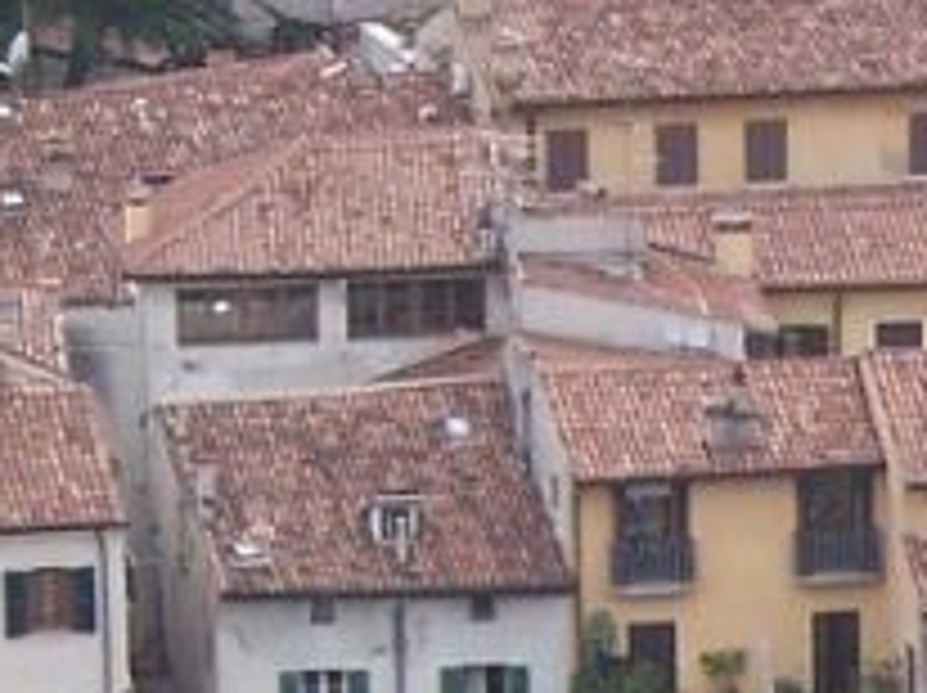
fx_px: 11850
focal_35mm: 443
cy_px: 1107
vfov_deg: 3.3
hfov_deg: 4.5
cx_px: 1174
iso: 80
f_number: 5.6
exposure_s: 1/125
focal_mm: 14.8
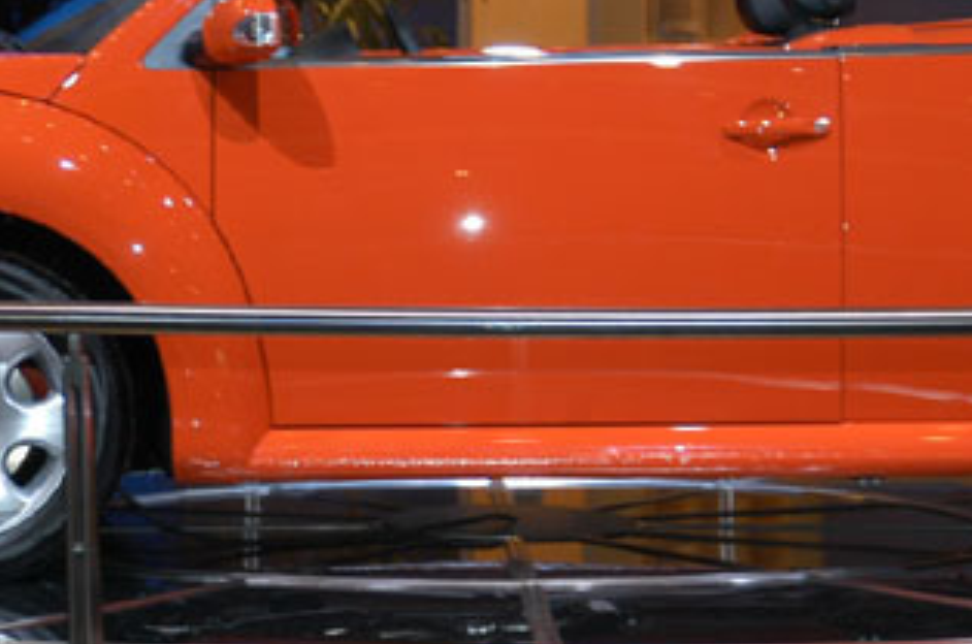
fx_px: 4798
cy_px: 99
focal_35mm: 178
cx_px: 649
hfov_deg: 11.6
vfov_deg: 7.7
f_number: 5
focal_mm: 55
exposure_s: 1/60
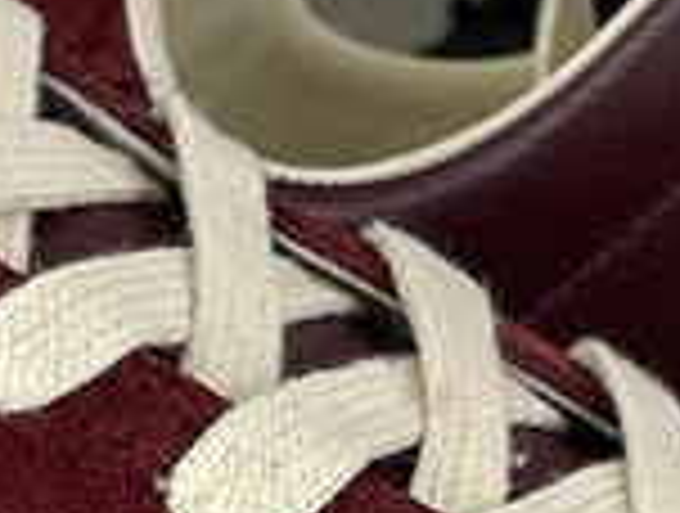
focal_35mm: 206
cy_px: 585
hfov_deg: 9.6
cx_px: 446
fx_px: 4056
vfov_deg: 7.2
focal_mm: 4.2
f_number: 1.6
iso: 32
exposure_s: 1/113
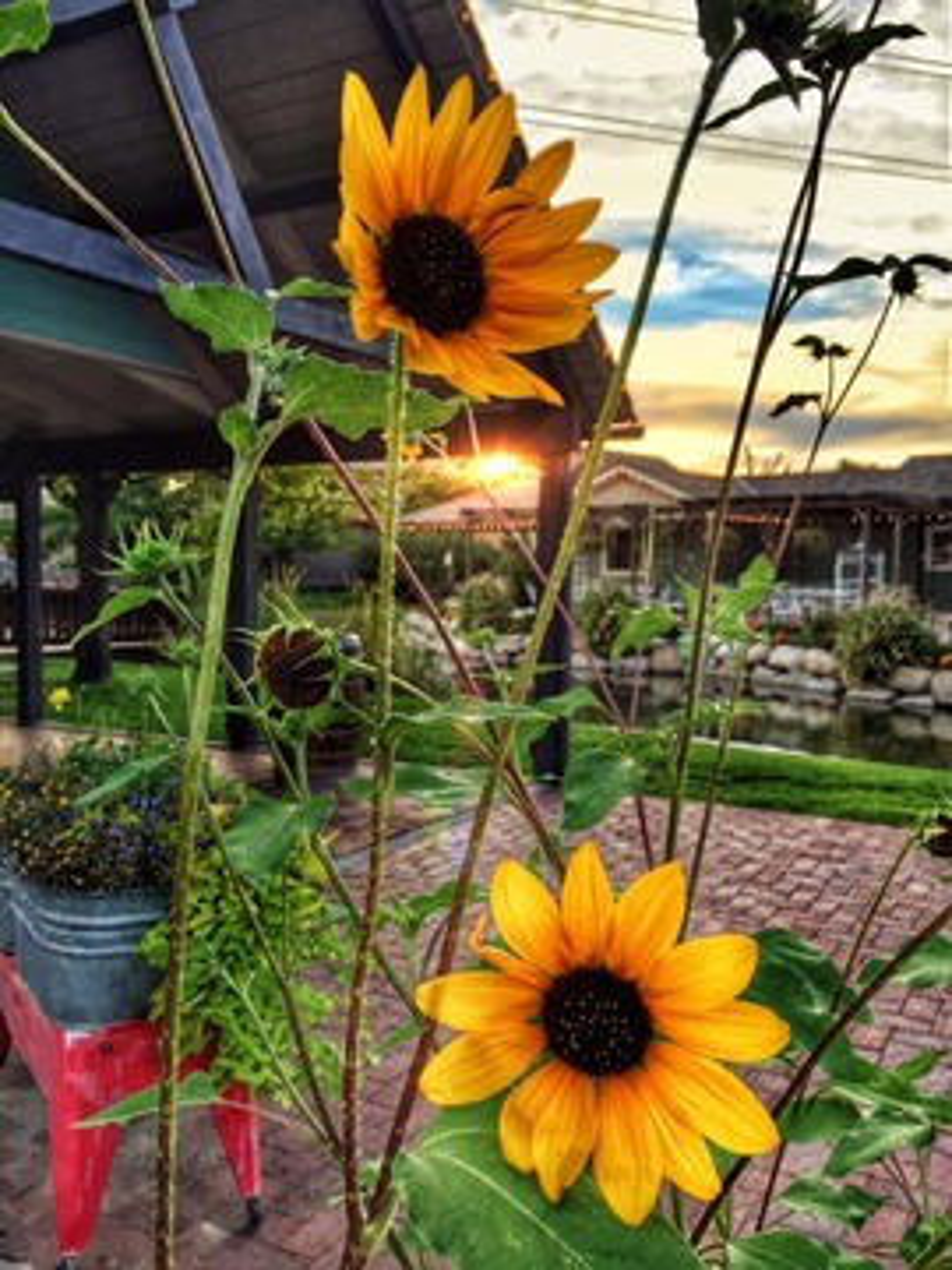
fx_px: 1063
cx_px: 476
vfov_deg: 61.7
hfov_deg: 48.2
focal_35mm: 29
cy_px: 635
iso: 32
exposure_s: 1/444
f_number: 2.2
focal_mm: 4.15
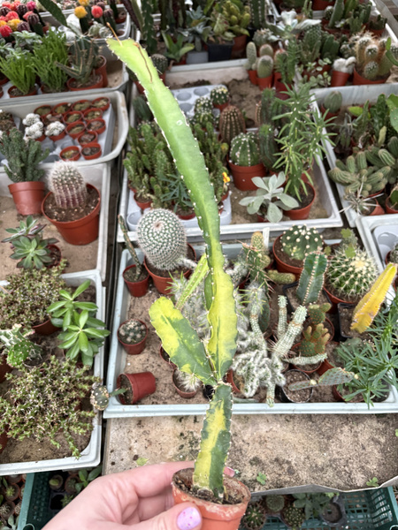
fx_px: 399
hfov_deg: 53.1
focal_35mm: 26
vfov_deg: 67.3
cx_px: 199
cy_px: 265
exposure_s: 1/60
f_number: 1.6
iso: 320
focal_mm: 5.96
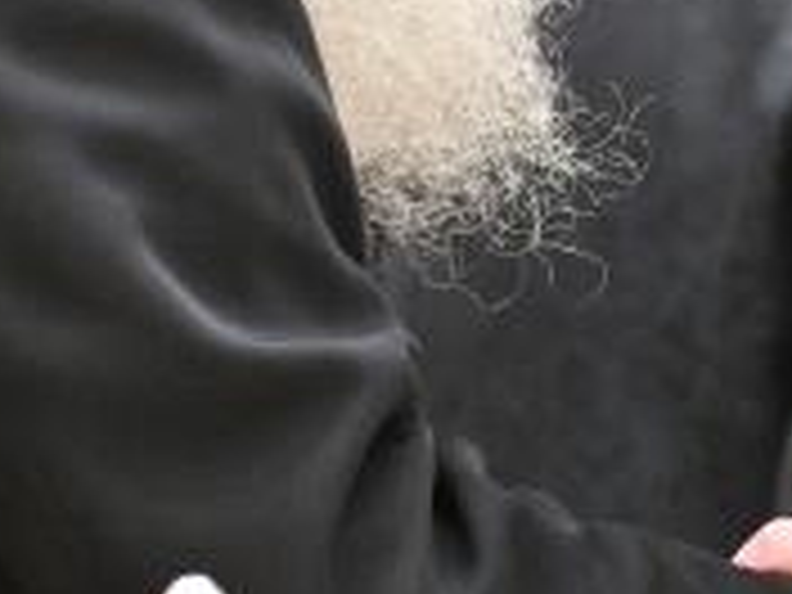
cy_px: -81
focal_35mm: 1513
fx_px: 34617
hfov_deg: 1.3
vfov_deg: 1.0
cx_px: 1368
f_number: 2.8
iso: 640
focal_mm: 180
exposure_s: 1/200
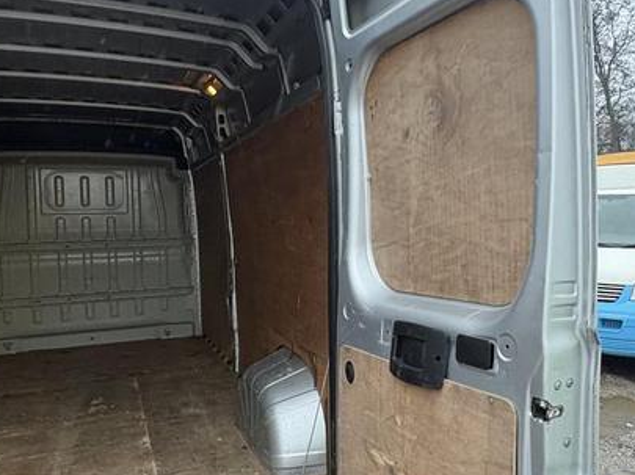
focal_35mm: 31
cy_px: 240
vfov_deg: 45.4
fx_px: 568
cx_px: 354
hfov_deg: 58.2
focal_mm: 2.22
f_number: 2.2
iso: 250
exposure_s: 1/65
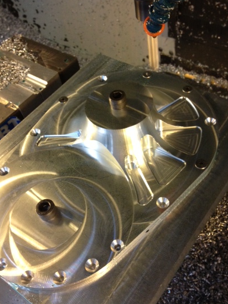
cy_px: 154
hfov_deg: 35.1
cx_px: 128
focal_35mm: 41
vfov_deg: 45.8
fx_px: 360
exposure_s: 1/20
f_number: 2.4
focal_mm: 4.28
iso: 250
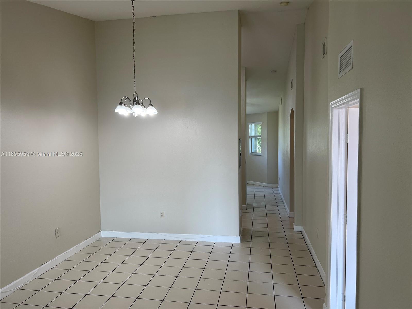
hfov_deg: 67.3
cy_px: 154
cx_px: 206
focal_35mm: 26
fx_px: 309
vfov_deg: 53.1
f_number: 1.5
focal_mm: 5.7
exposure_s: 1/120
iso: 64
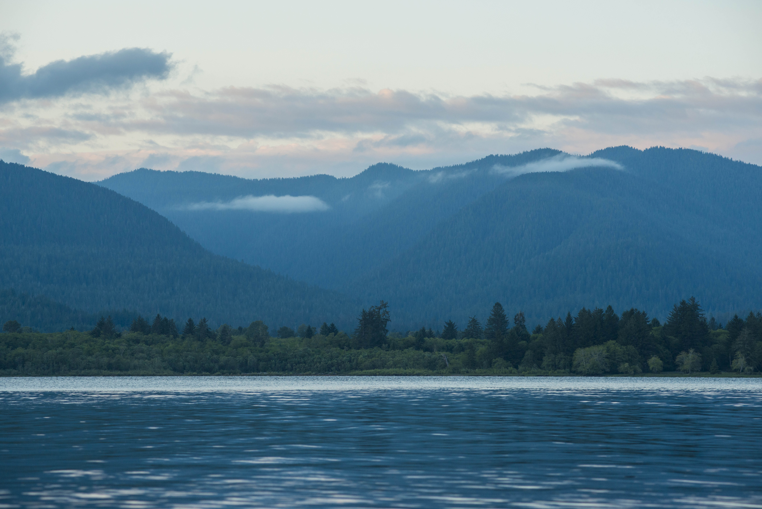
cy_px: 254
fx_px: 2647
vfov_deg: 11.0
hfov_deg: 16.4
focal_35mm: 125
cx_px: 381
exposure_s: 1/500
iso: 800
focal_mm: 125
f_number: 5.6
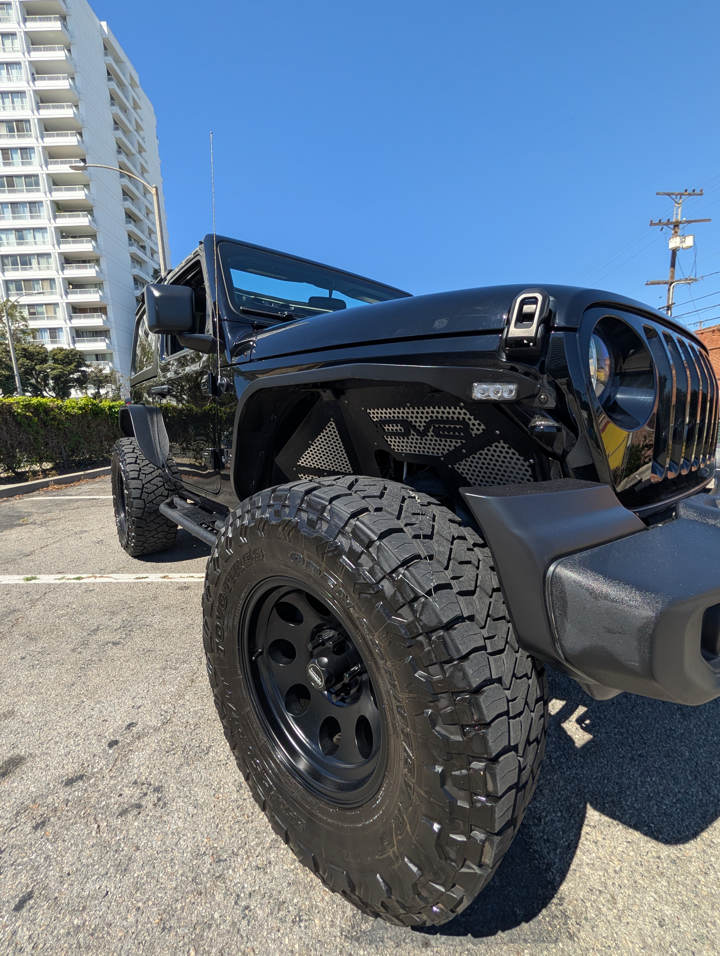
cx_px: 360
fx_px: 332
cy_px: 478
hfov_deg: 94.6
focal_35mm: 12
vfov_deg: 110.5
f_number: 1.7
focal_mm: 2.02
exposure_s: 1/1828
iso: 52
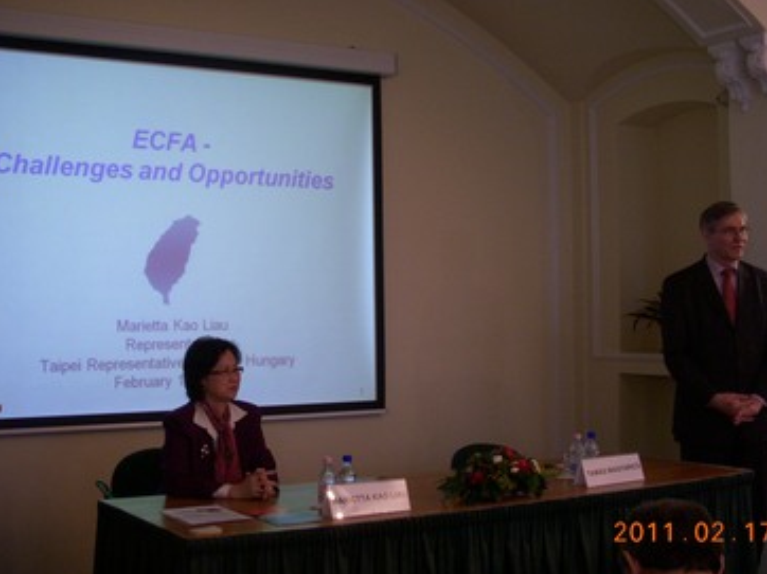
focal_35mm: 52
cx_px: 386
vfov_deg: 28.0
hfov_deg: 36.8
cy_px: 282
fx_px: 1151
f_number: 3.4
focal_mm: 7.9
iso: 200
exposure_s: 1/20
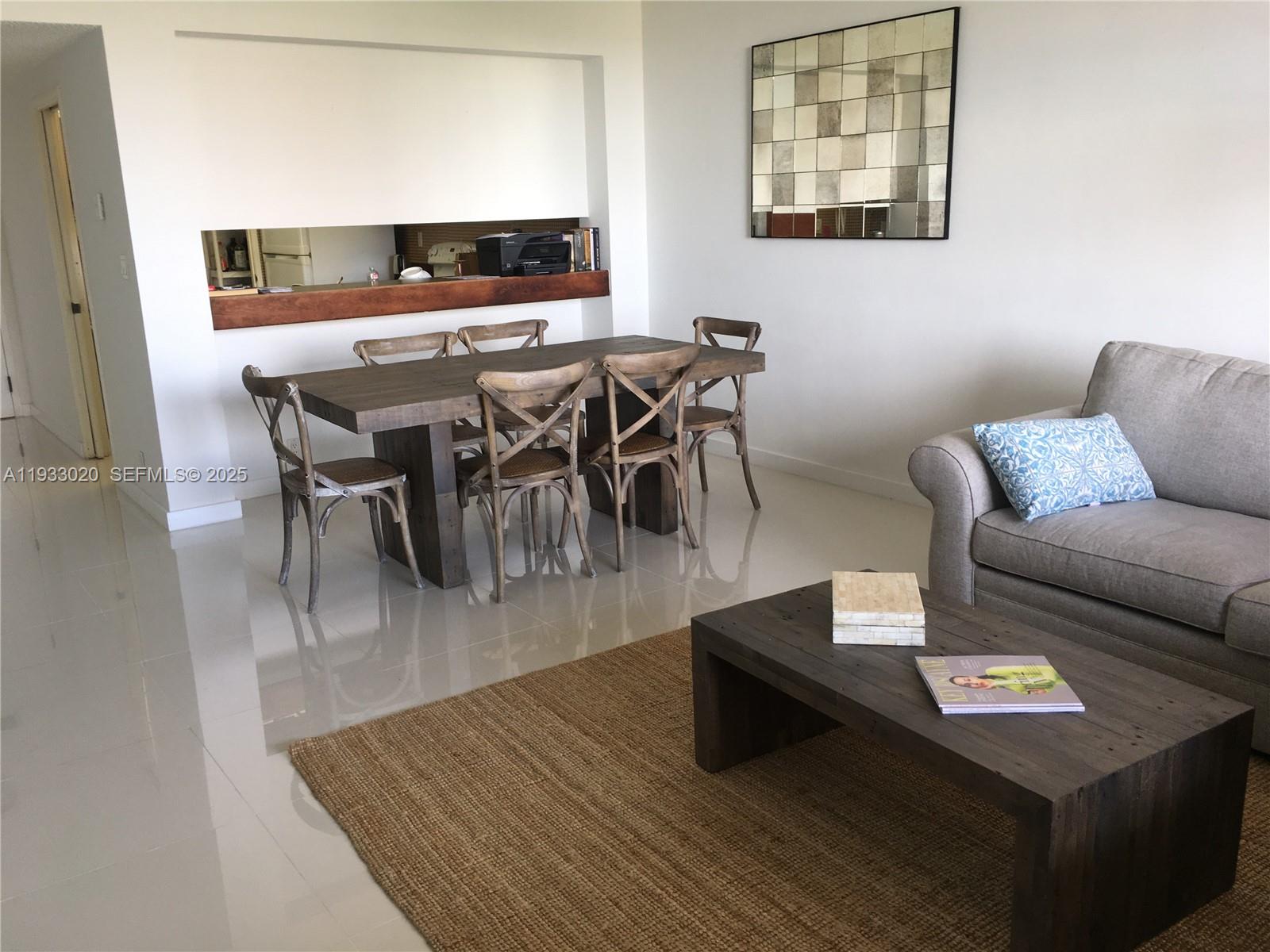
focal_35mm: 29
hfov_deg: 61.7
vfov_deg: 48.2
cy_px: 476
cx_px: 635
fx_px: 1064
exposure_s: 1/30
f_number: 2.2
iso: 25
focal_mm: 4.15
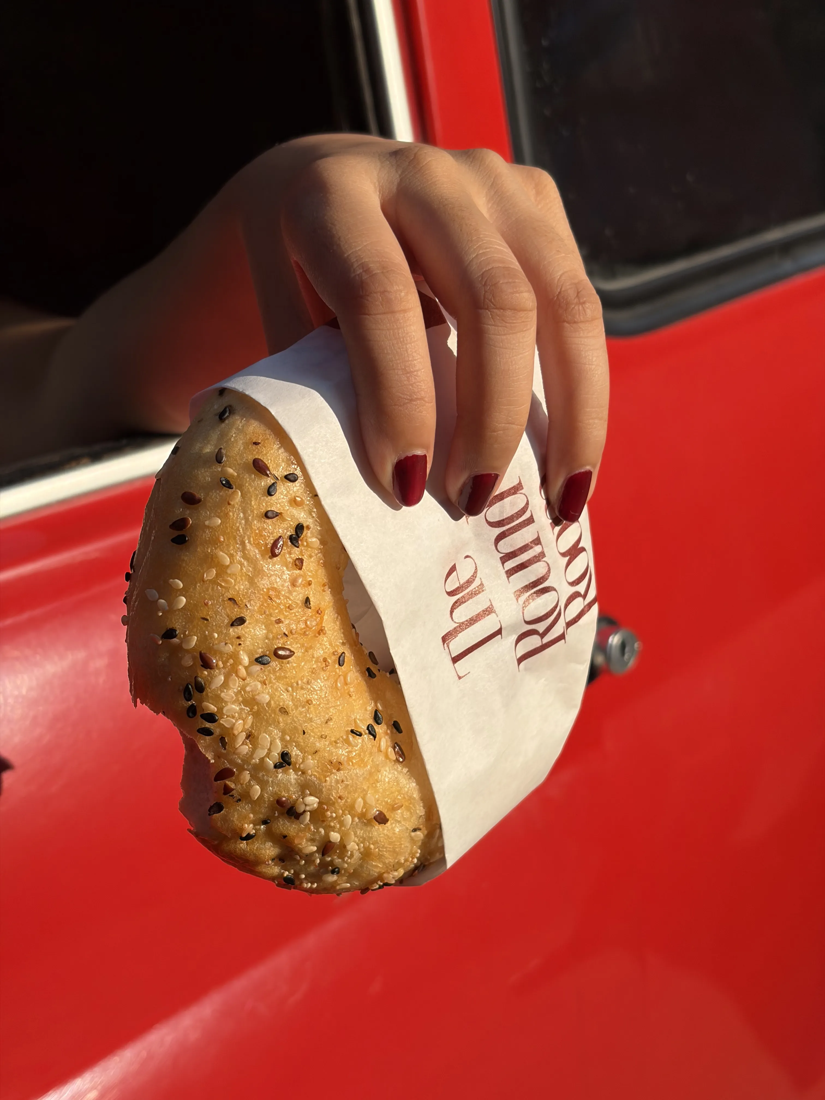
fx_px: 1652
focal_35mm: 52
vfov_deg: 36.8
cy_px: 550
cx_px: 412
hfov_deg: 28.0
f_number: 1.6
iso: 32
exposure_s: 1/2451
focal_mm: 5.96
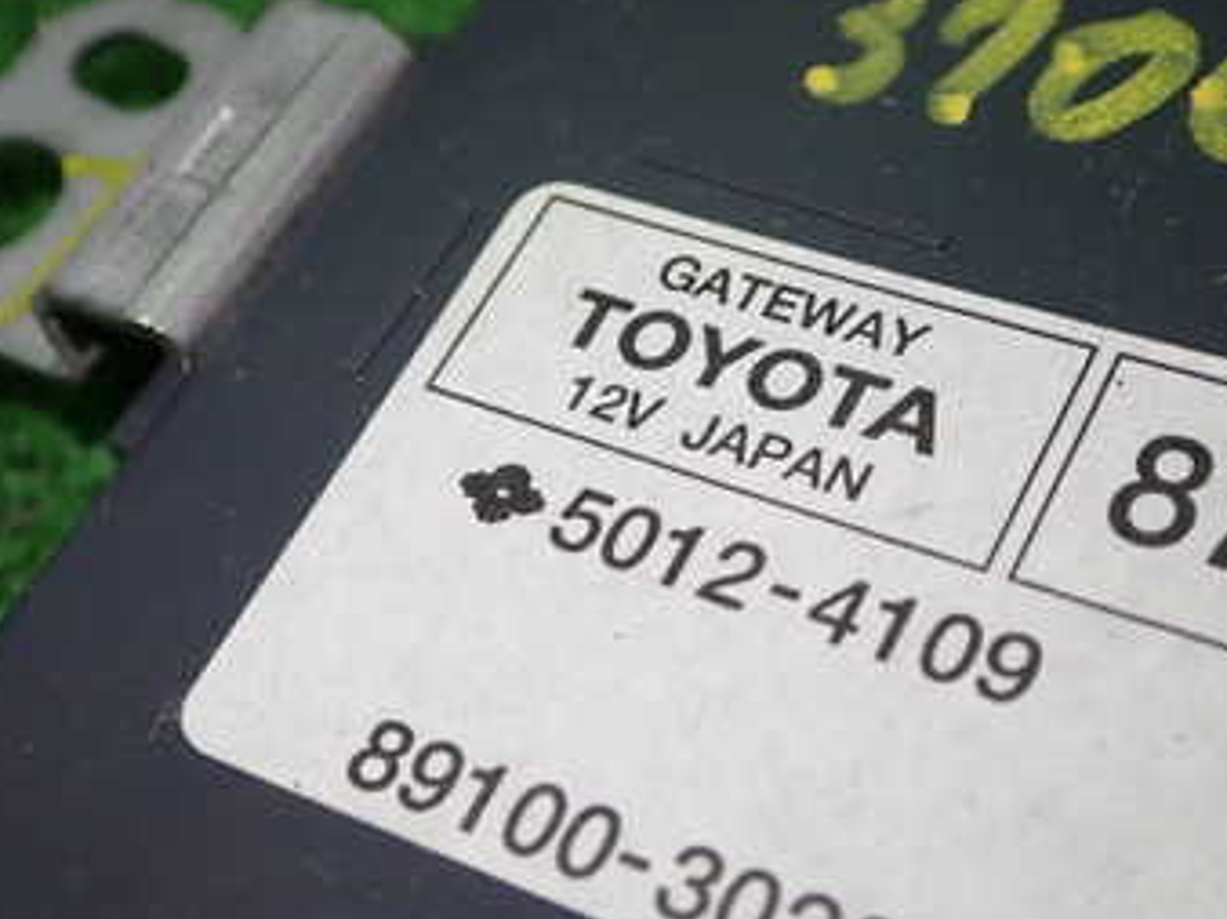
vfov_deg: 22.9
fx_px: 2267
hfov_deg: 30.3
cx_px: 657
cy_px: 443
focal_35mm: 64
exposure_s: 1/80
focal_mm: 6.37
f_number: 2.5
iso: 160
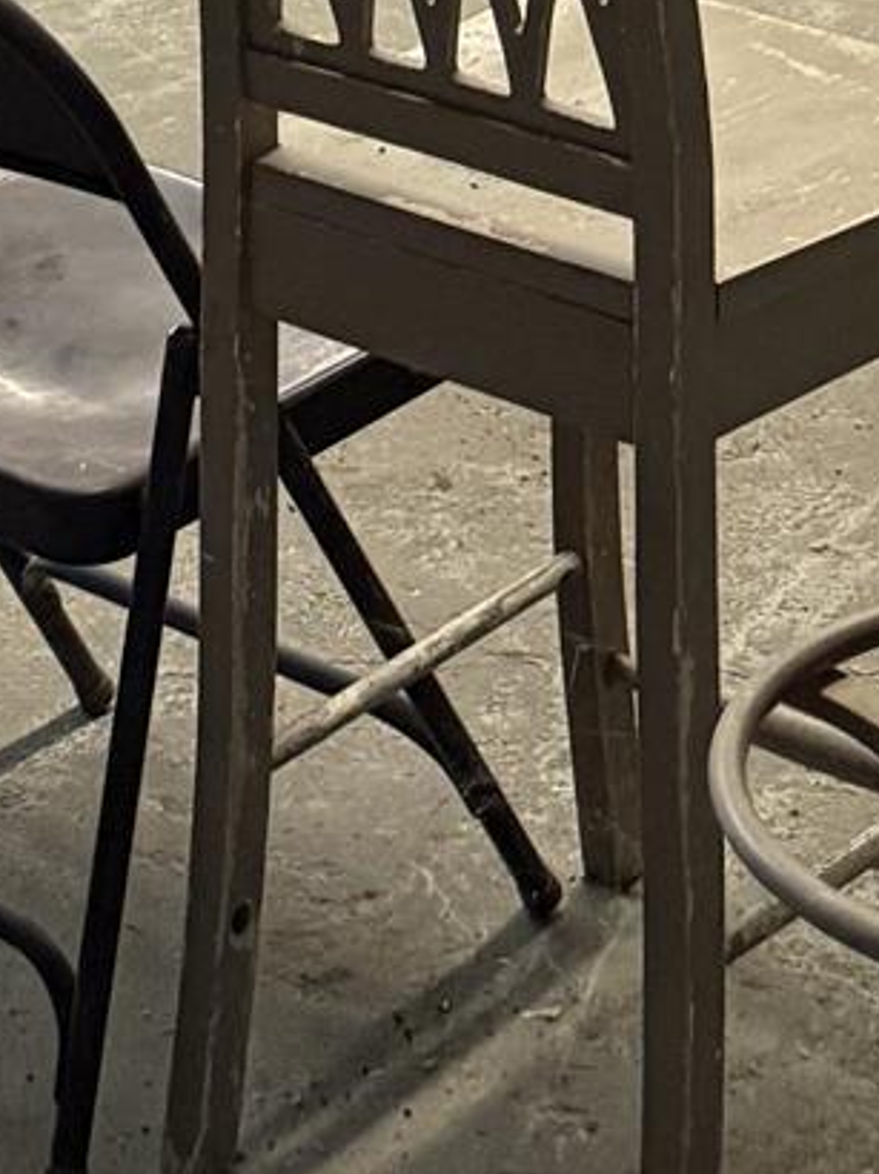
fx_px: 4575
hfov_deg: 11.0
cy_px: -1529
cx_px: 255
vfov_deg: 12.1
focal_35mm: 135
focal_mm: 6.76
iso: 320
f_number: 1.78
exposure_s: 1/60
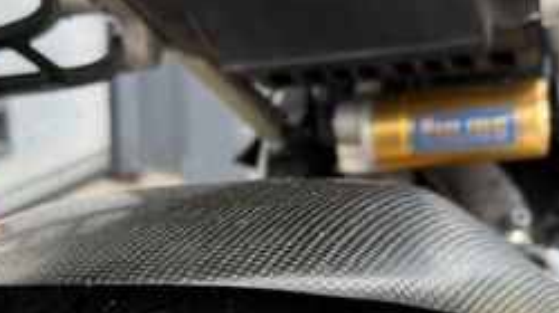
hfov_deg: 31.5
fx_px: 992
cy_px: 315
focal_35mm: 67
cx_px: 255
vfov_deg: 17.5
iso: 200
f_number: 1.78
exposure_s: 1/116
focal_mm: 6.76
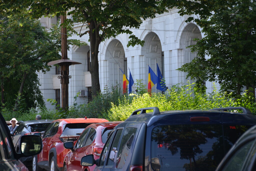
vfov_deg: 13.0
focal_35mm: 105
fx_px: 747
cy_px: 86
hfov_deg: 19.5
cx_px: 128
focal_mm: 70
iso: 320
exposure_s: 1/320
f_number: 5
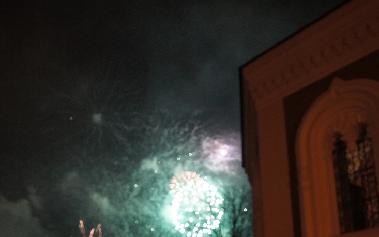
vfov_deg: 27.9
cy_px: 194
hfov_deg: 43.9
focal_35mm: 45
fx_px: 465
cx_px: 136
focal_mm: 18
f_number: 3.5
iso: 800
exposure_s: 1/25
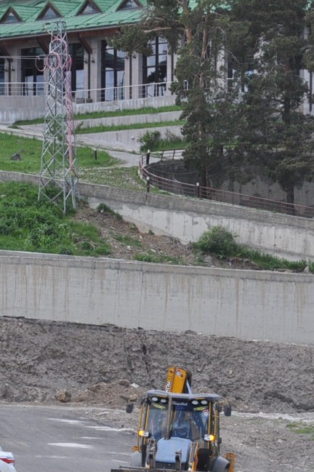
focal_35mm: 307
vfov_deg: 6.7
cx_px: -71
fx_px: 4021
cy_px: 338
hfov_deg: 4.5
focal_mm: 62
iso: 400
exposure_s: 1/1000
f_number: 8
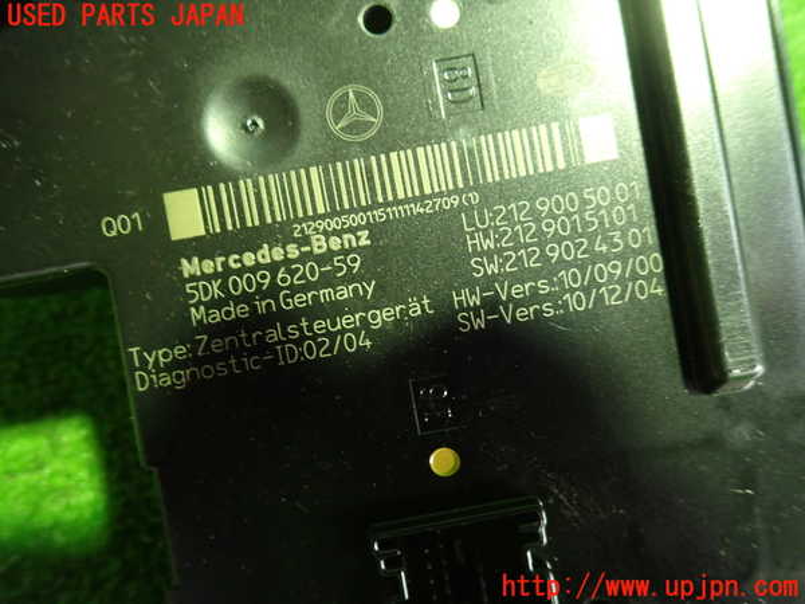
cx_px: 402
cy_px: 302
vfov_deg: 54.9
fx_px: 581
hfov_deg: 69.4
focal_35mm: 25
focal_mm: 4.5
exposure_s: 1/30
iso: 800
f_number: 2
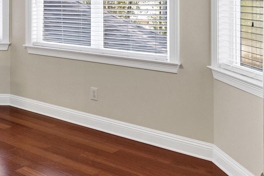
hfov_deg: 31.9
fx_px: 410
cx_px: -21
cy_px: -3
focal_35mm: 56
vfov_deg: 23.2
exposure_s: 1/3
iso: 400
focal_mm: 14.5
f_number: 11
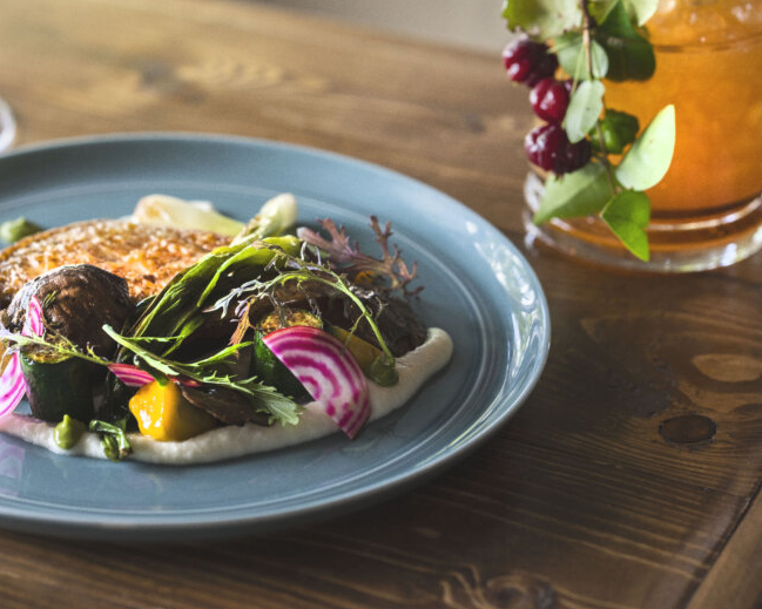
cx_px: 271
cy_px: 229
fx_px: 2774
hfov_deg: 15.6
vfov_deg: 12.5
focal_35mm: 123
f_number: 3.5
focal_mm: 85
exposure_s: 1/80
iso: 320
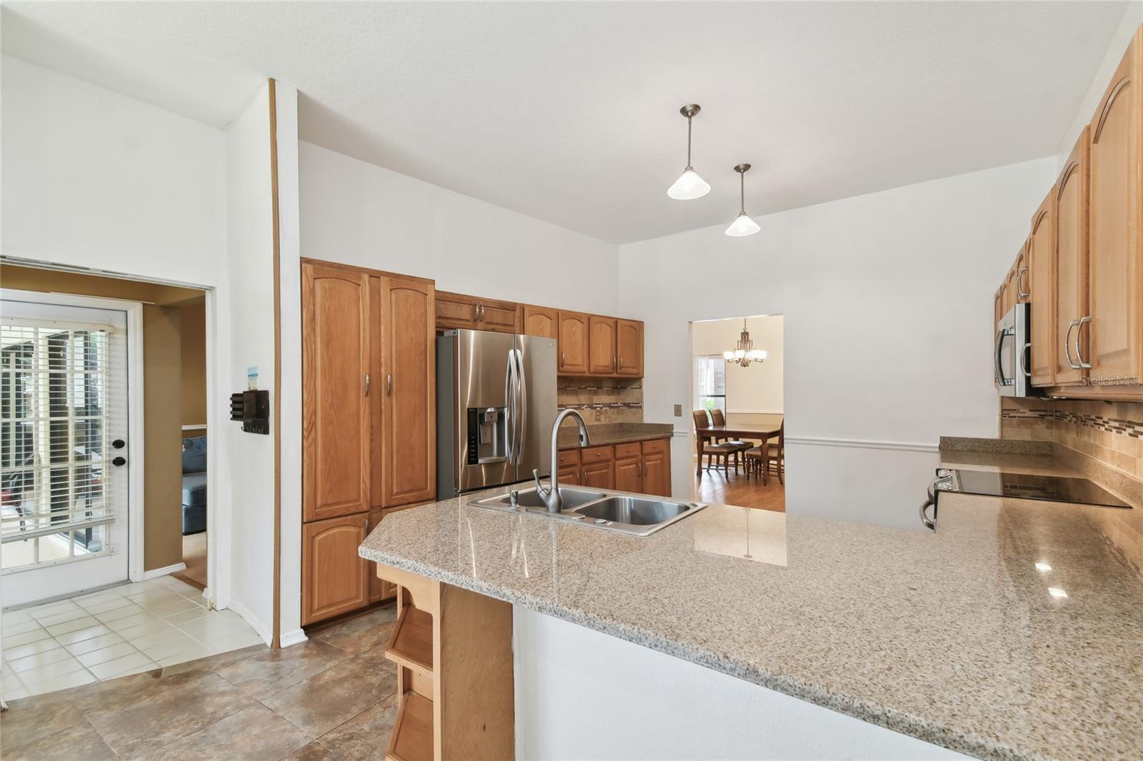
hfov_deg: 100.4
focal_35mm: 15
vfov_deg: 77.3
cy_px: 380
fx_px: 476
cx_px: 572
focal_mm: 10
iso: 100
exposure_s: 1/8
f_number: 7.1
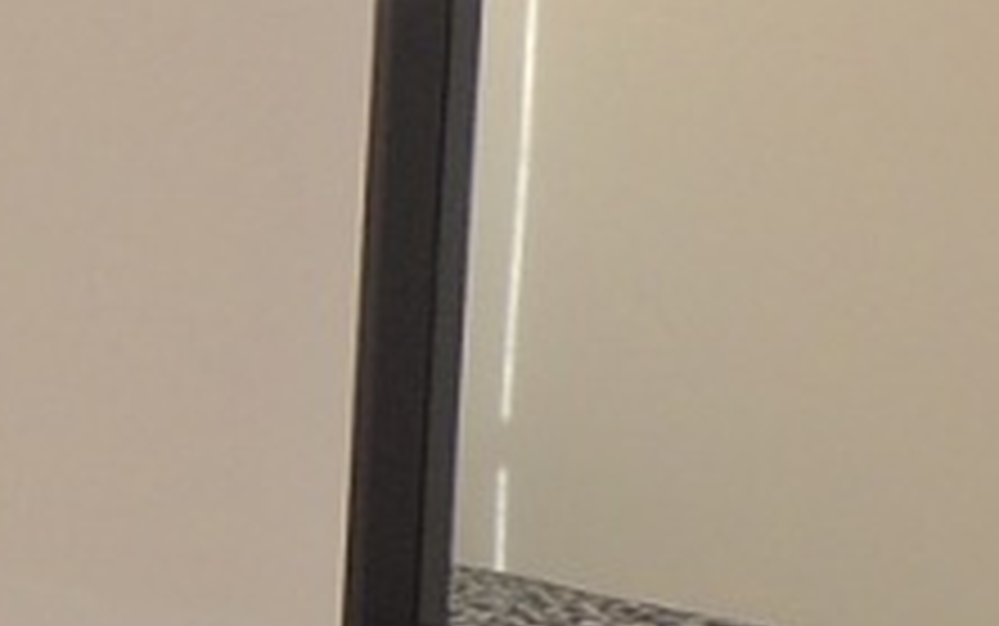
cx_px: -1008
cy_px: 570
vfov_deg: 7.6
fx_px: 4685
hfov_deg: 11.0
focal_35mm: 172
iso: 100
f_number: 3
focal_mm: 4.3
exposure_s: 1/40
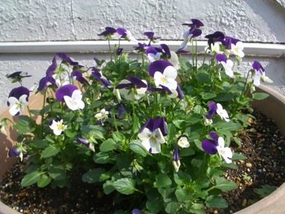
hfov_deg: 46.7
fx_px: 330
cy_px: 116
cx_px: 152
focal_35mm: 40
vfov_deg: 36.0
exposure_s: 1/320
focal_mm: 5.8
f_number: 4.3
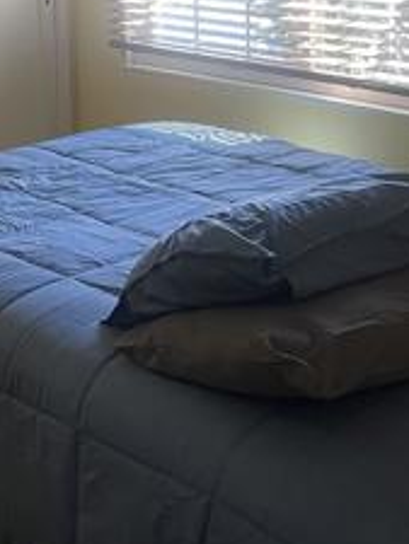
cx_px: 36
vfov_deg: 26.0
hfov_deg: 20.3
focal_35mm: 71
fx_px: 1117
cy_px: 0
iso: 100
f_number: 1.6
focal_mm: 5.1
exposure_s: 1/60
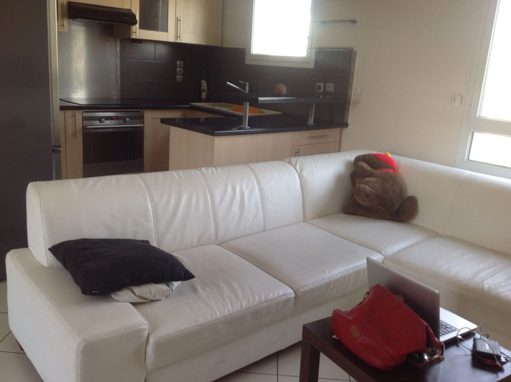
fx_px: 516
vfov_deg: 40.6
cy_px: 191
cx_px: 256
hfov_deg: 52.7
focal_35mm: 35
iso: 64
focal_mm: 4.28
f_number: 2.4
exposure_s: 1/60
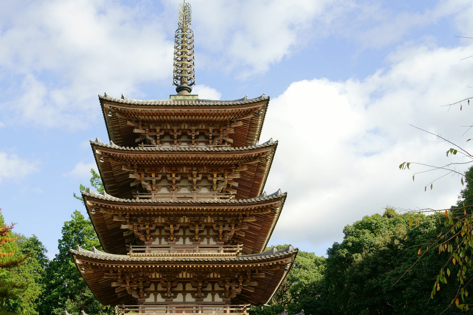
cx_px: 189
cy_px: 190
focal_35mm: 44
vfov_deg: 30.4
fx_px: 578
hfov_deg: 44.3
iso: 200
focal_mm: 35
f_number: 8
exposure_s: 1/60
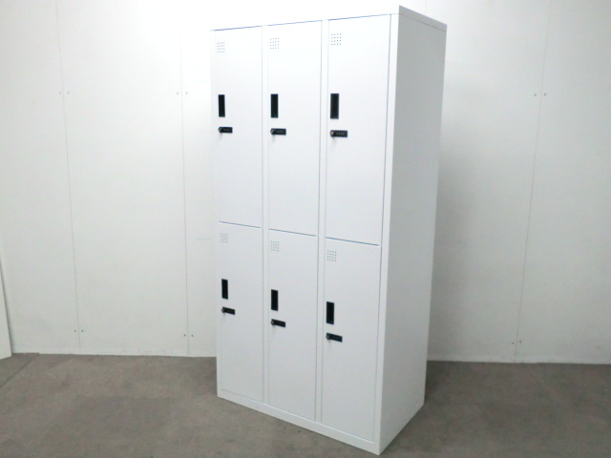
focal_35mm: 32
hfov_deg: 56.8
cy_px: 229
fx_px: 565
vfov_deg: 44.2
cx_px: 306
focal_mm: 5.8
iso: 640
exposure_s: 1/60
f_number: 3.5
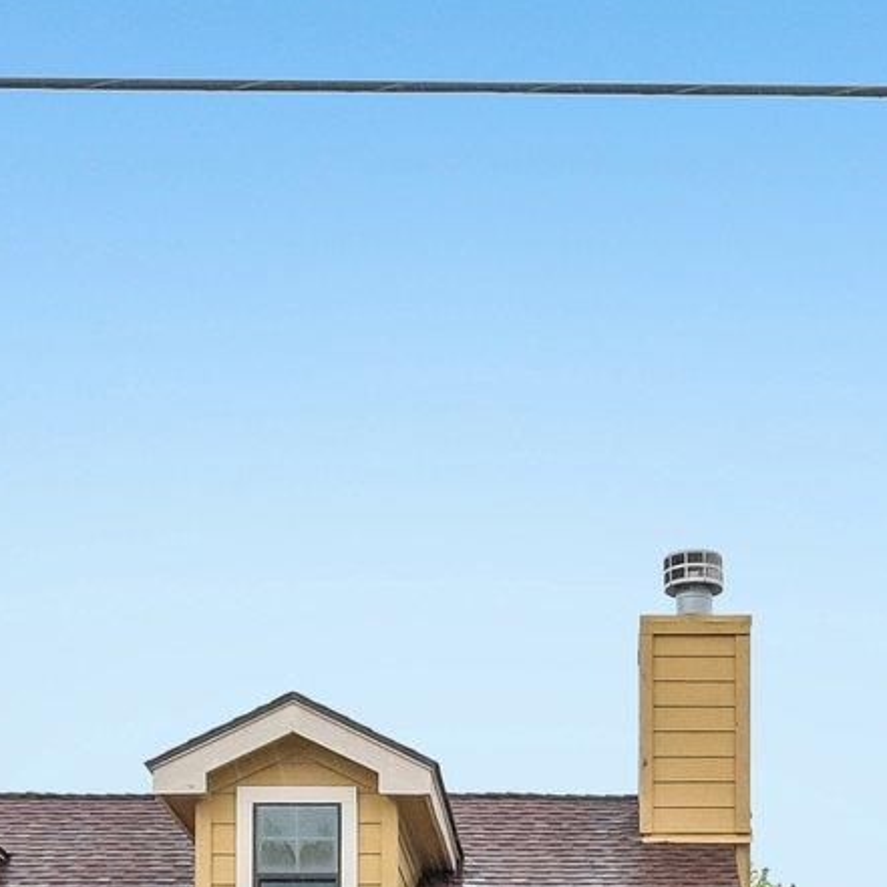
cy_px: 1001
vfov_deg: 22.8
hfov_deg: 24.2
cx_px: 622
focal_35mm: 71
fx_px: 2058
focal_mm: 12
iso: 400
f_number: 8
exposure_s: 1/100
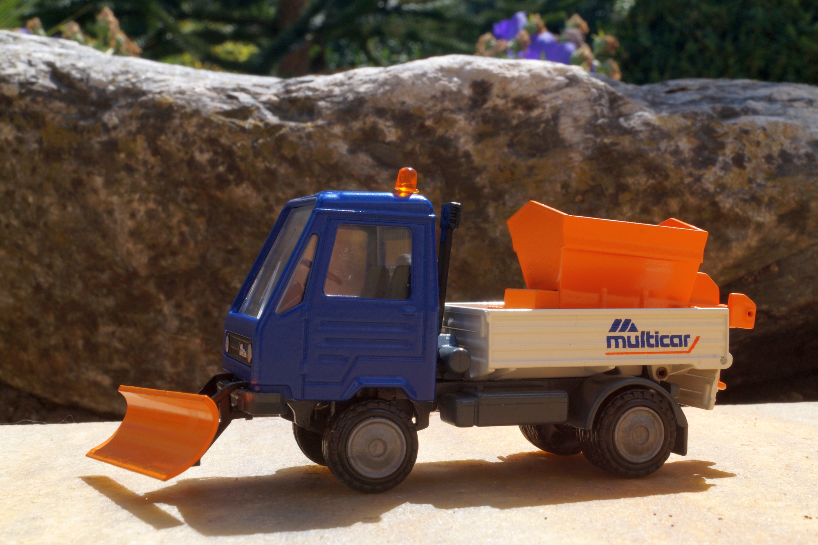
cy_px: 272
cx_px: 409
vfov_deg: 25.7
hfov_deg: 37.9
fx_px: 1192
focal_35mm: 52
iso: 250
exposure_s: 1/60
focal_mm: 35
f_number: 25
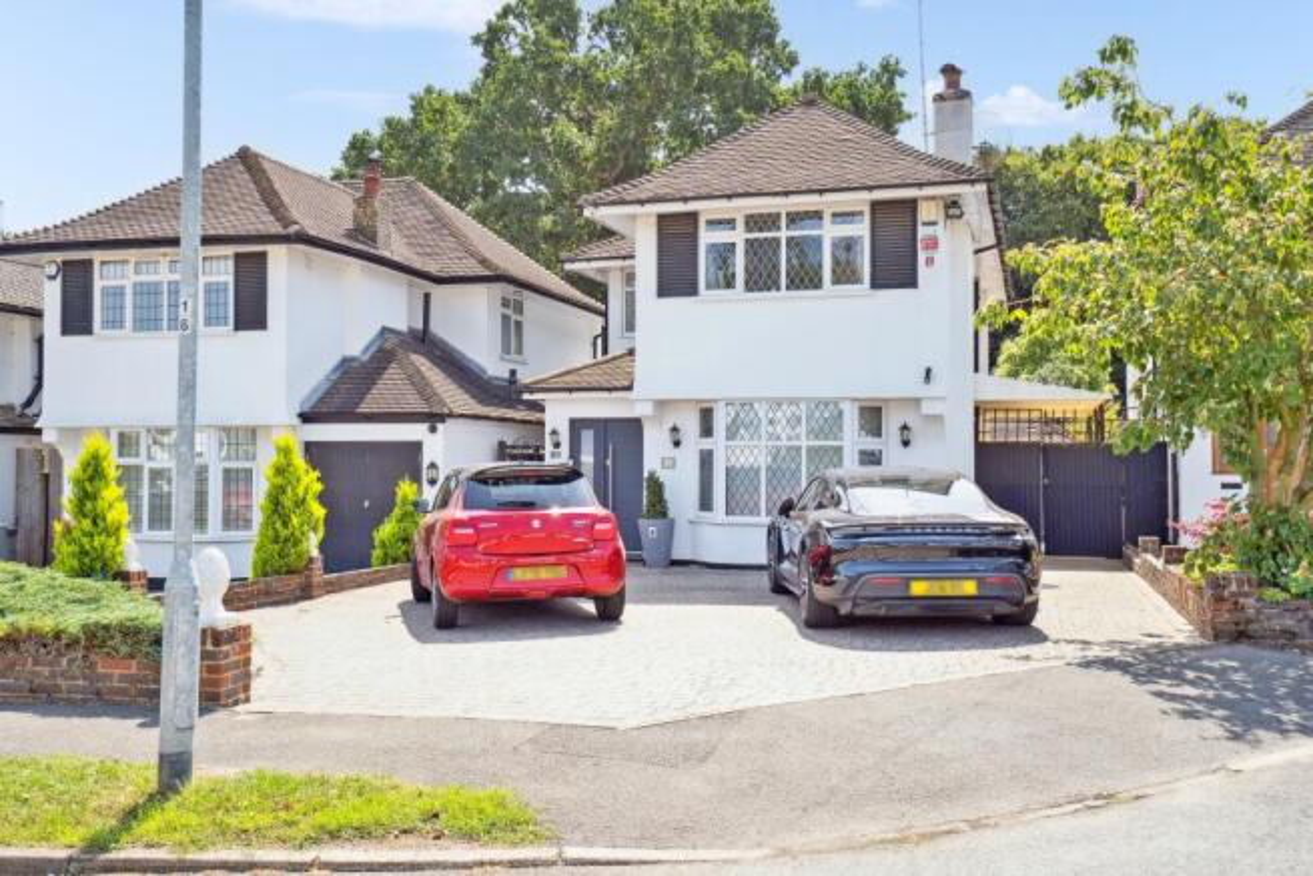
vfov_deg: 37.9
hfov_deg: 54.4
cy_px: 438
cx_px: 656
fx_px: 1277
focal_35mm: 35
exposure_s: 1/800
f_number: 5.6
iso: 640
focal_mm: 35
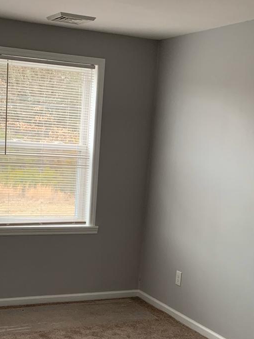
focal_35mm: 59
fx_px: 577
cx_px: 95
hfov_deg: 24.8
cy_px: 256
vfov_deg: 32.1
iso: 100
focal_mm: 4.25
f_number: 1.8
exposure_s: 1/60
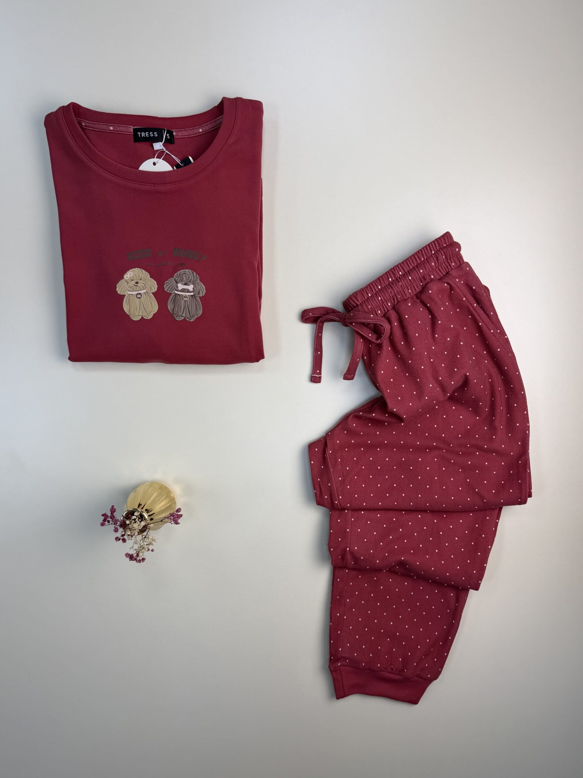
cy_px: 389
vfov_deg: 71.6
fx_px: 539
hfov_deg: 56.8
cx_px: 292
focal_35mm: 24
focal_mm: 6.76
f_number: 1.78
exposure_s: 1/708
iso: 80
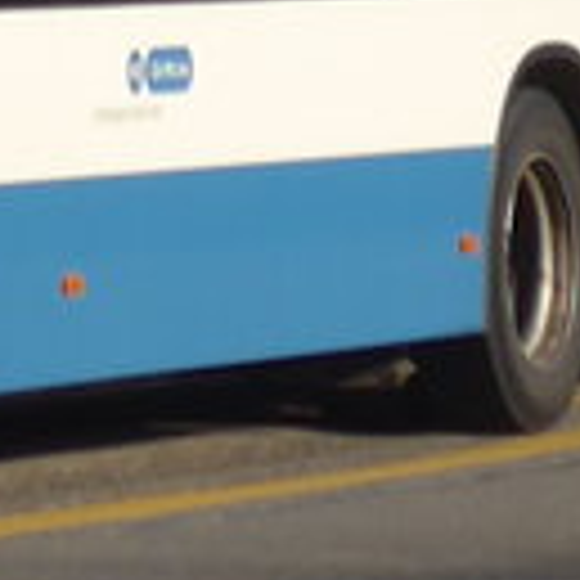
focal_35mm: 610
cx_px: -706
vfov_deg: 2.8
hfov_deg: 2.9
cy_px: -926
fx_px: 11563
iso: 80
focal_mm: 15
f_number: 4.2
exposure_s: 1/640
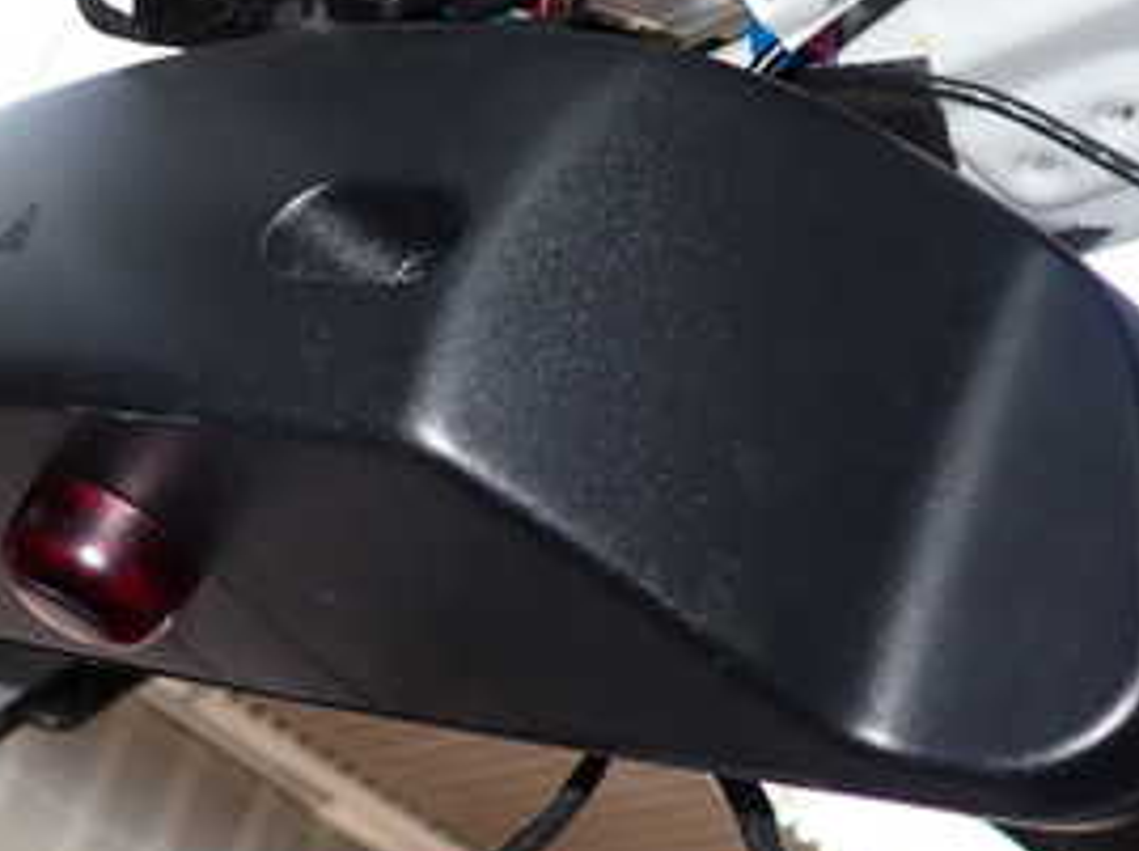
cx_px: 284
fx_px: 2202
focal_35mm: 67
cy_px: 309
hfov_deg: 28.6
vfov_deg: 21.8
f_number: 6.3
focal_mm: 5.4
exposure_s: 1/30
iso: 100
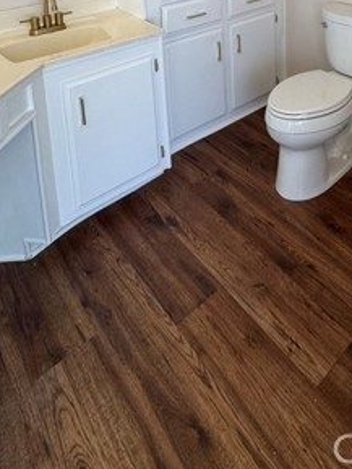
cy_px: -47
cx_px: 295
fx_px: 420
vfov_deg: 44.5
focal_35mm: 31
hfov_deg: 42.8
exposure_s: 1/120
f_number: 2.2
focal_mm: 2.22
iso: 160
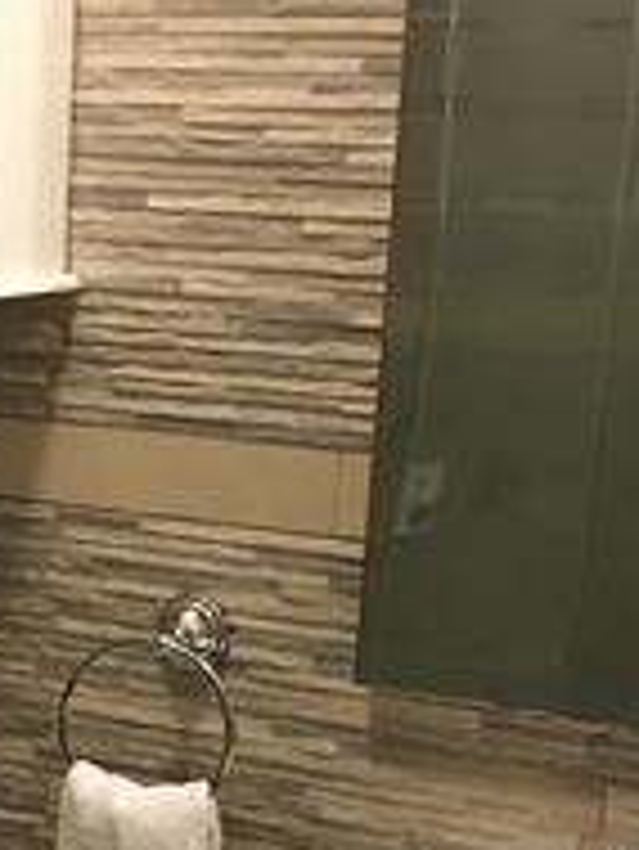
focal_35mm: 92
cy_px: 648
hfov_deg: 15.8
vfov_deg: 21.1
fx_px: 2262
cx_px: 9
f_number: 2.2
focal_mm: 4.15
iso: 200
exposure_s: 1/30
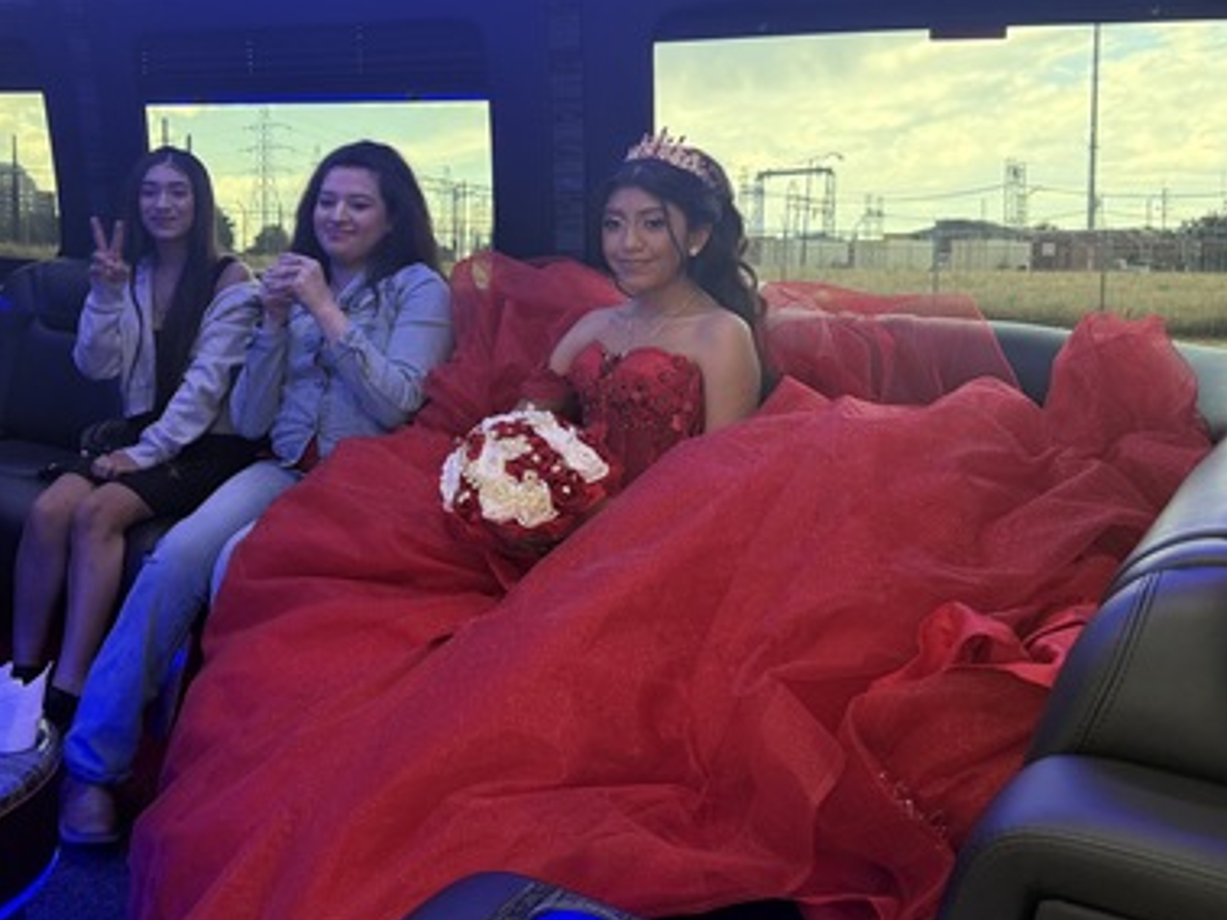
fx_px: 1347
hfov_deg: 48.4
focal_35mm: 38
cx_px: 440
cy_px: 389
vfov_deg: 37.6
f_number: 1.78
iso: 200
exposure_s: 1/62
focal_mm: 6.76
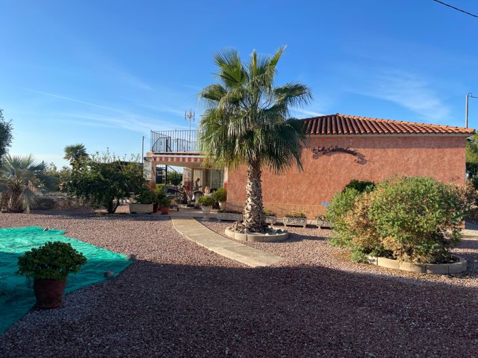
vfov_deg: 54.8
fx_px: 345
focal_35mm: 25
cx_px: 239
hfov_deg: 69.4
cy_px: 179
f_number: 1.6
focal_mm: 5.1
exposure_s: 1/2336
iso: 32
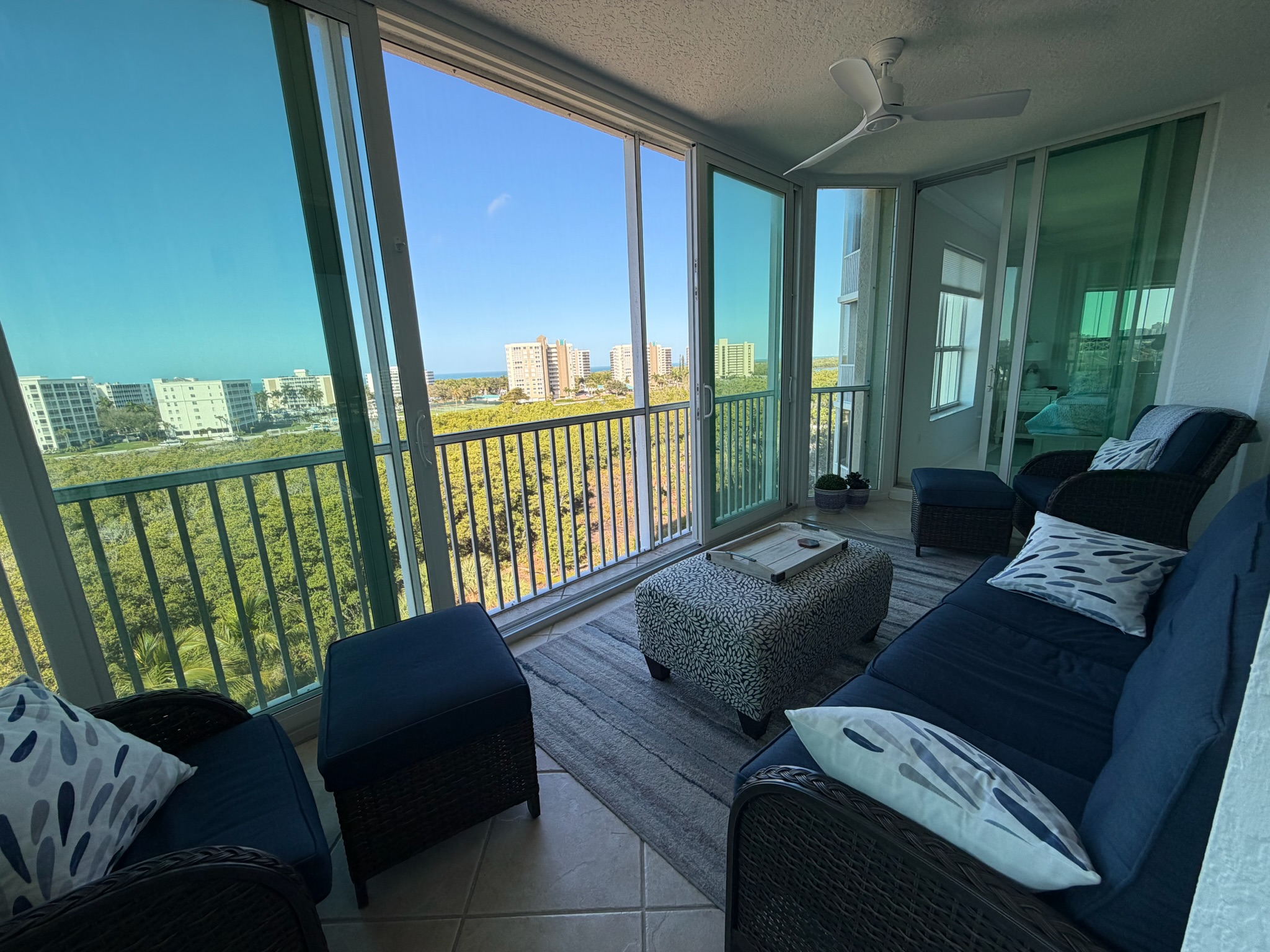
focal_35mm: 14
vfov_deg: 85.7
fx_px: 514
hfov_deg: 102.1
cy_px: 476
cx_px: 635
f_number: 2.2
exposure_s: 1/260
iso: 50
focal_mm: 2.22
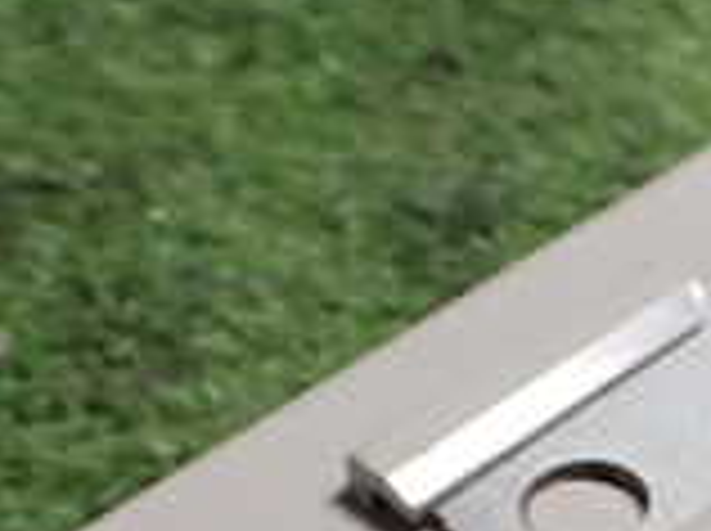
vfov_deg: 12.5
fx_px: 2338
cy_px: 734
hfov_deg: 16.9
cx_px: 698
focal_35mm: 114
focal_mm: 5.4
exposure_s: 1/50
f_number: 2.3
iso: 800
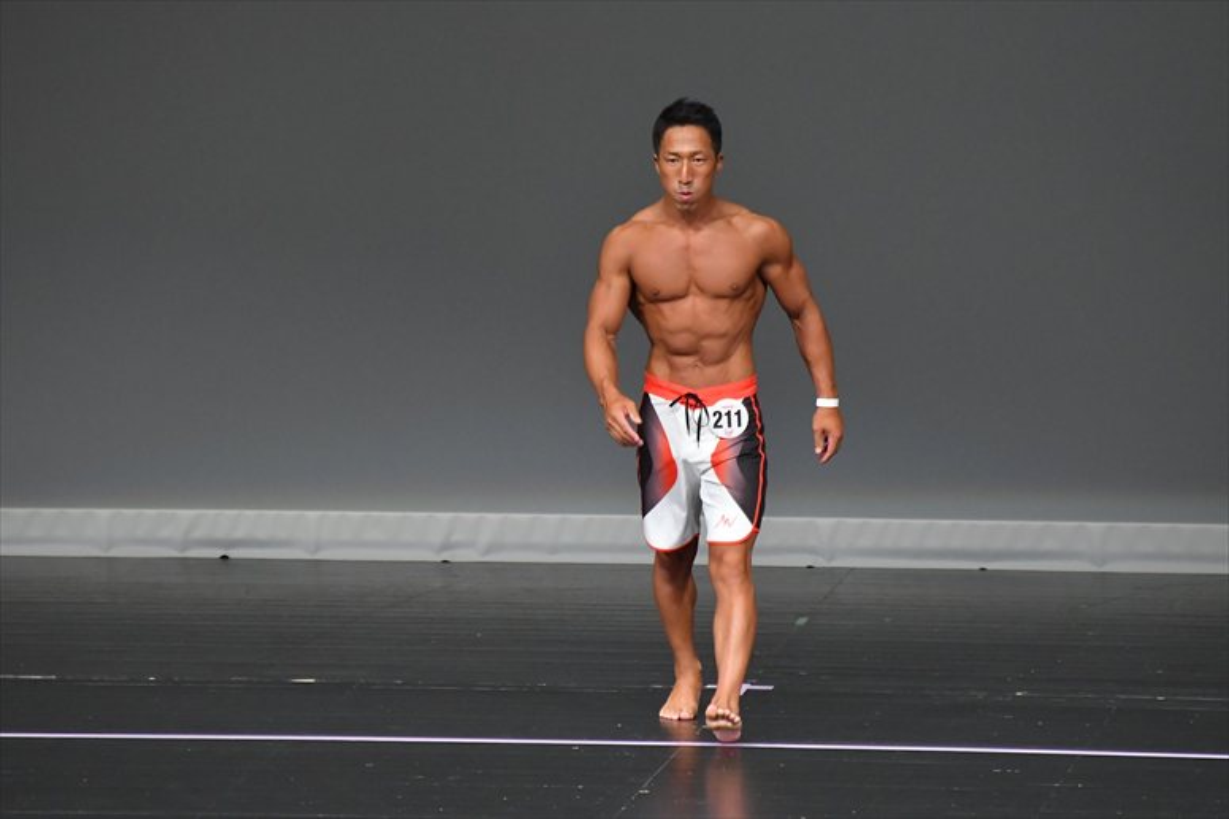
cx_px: 614
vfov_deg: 3.7
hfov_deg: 5.5
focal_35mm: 375
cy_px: 410
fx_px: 12796
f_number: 5.6
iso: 5000
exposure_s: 1/400
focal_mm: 250
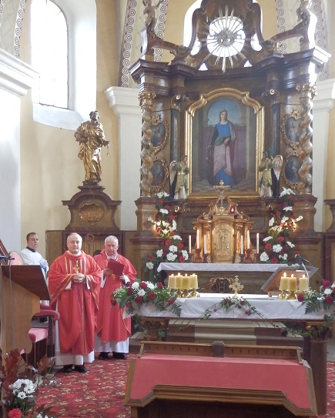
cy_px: 279
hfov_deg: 32.5
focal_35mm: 46
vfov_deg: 39.8
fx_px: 570
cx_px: 109
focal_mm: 4.5
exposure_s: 1/30
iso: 200
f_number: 3
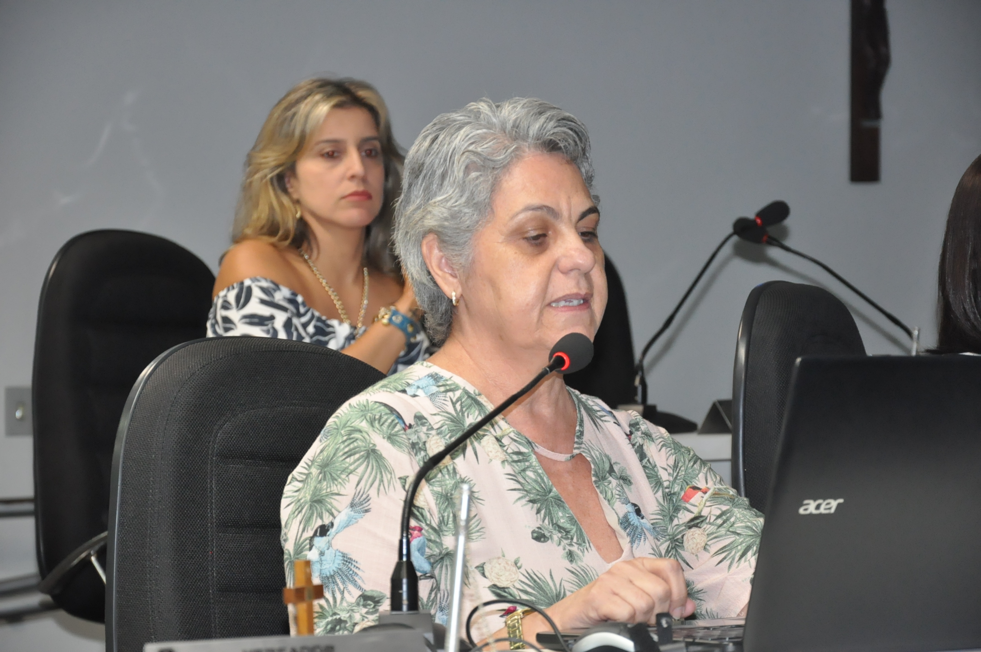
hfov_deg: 16.1
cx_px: 490
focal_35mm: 128
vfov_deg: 10.7
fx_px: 3470
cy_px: 326
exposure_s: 1/60
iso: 2000
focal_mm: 85
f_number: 5.6
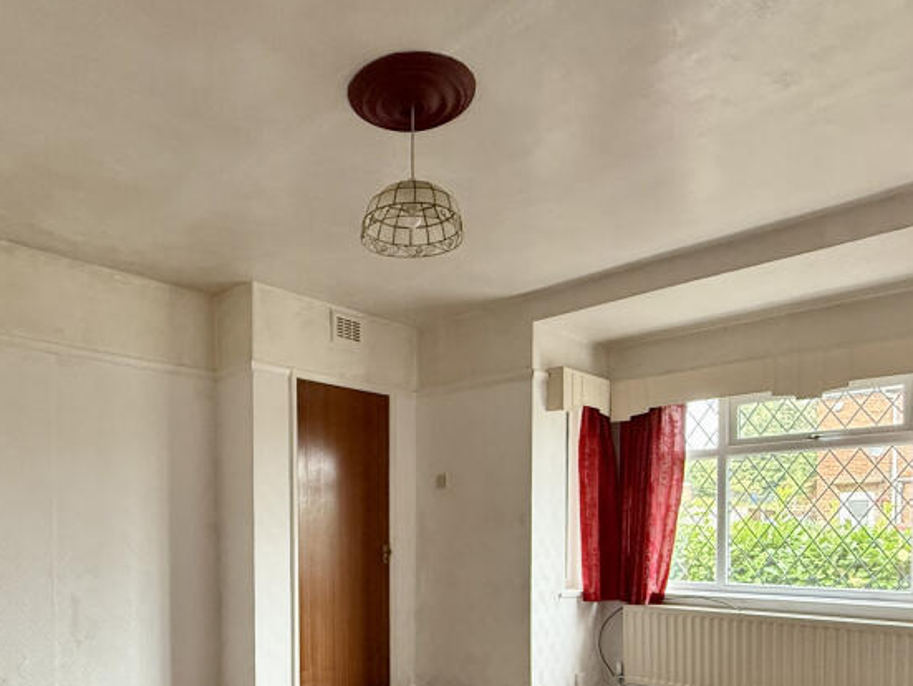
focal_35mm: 26
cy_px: 552
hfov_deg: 66.6
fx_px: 686
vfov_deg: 49.9
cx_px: 363
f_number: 2.2
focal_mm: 2.22
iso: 320
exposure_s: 1/99
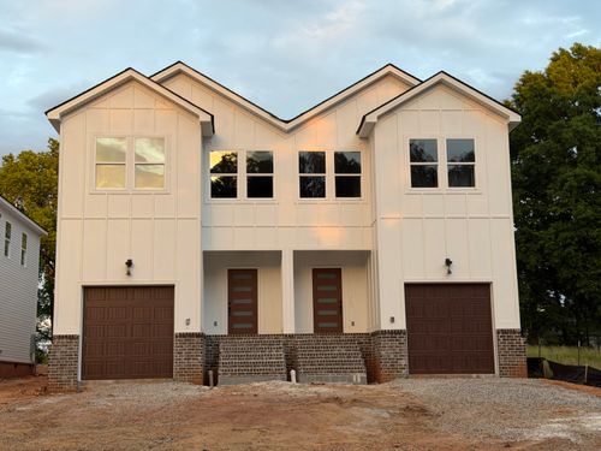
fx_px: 833
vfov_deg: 30.3
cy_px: 226
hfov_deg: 39.7
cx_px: 300
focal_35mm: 48
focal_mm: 6.76
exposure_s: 1/173
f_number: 1.78
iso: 50
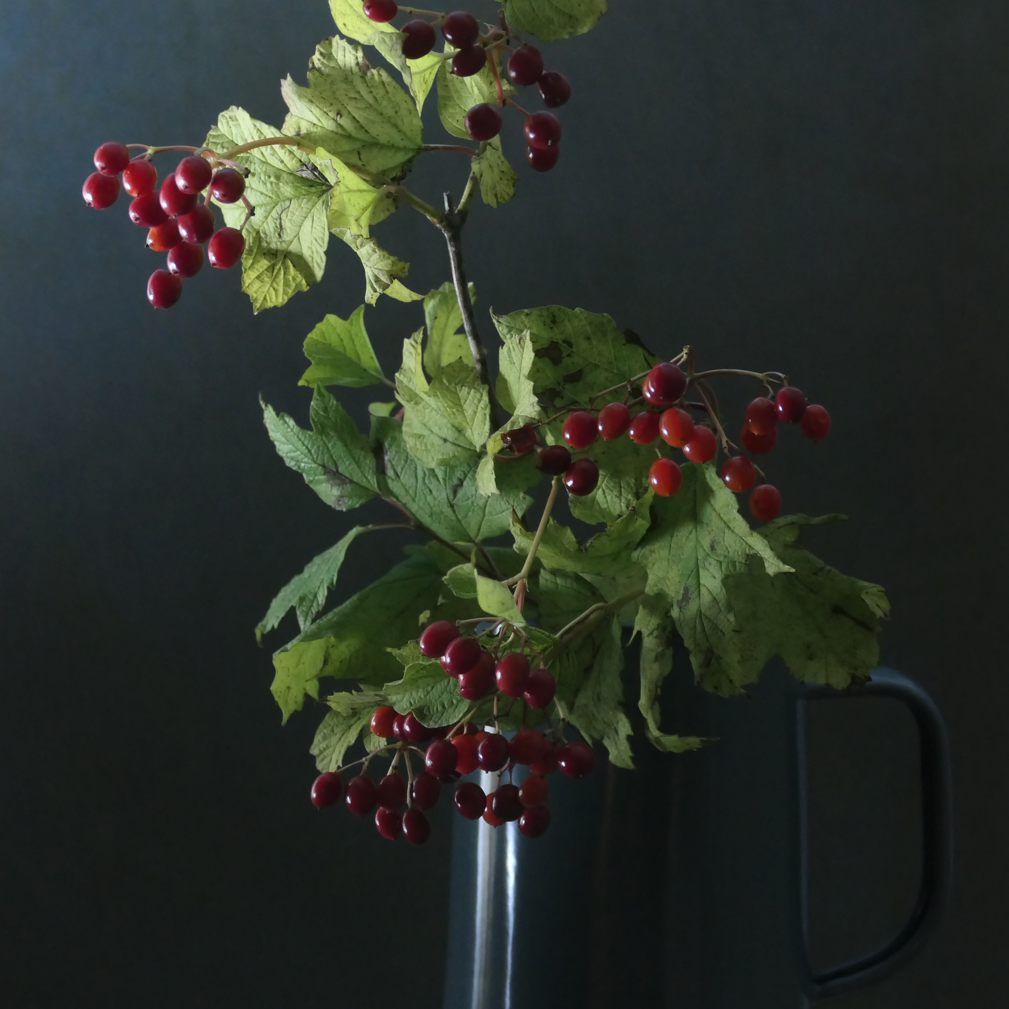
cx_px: 504
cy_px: 410
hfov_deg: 17.7
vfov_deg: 17.7
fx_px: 3232
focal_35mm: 98
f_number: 3.7
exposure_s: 1/60
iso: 1600
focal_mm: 27.88
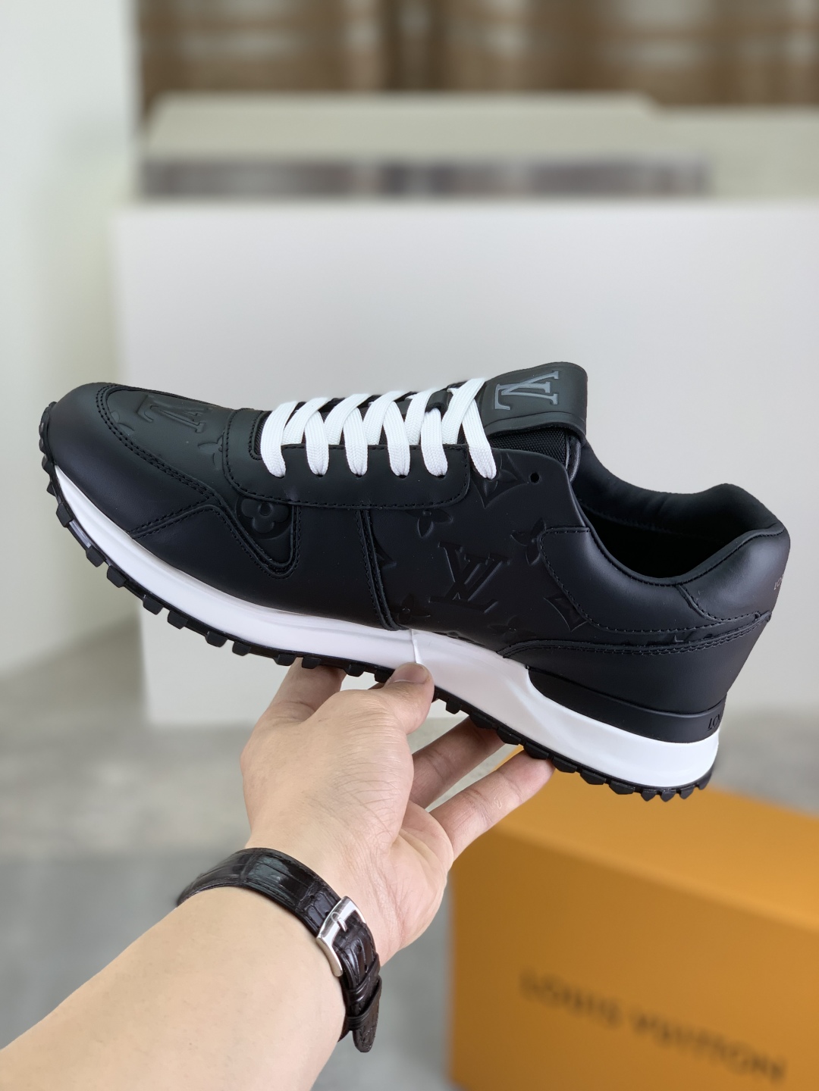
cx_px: 410
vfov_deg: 36.8
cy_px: 546
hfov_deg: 28.0
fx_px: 1640
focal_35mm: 52
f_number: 2.4
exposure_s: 1/100
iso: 20
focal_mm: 6
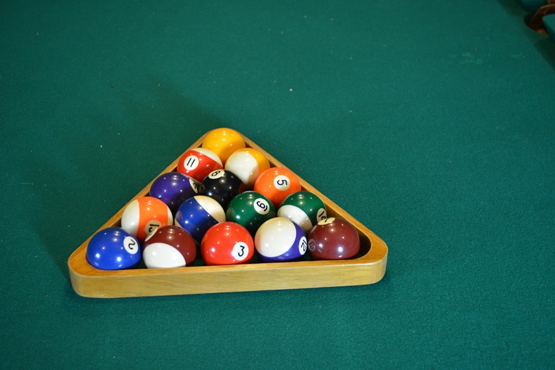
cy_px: 185
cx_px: 278
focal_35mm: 51
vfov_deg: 26.5
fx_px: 786
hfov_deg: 38.9
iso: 800
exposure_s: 1/40
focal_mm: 34
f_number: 5
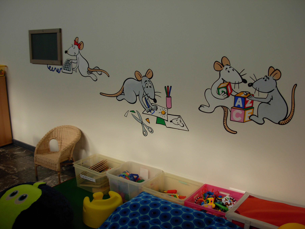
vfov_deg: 37.7
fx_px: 335
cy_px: 114
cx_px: 152
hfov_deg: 49.0
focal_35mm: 38
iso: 79
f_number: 2.9
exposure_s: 1/186
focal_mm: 6.3
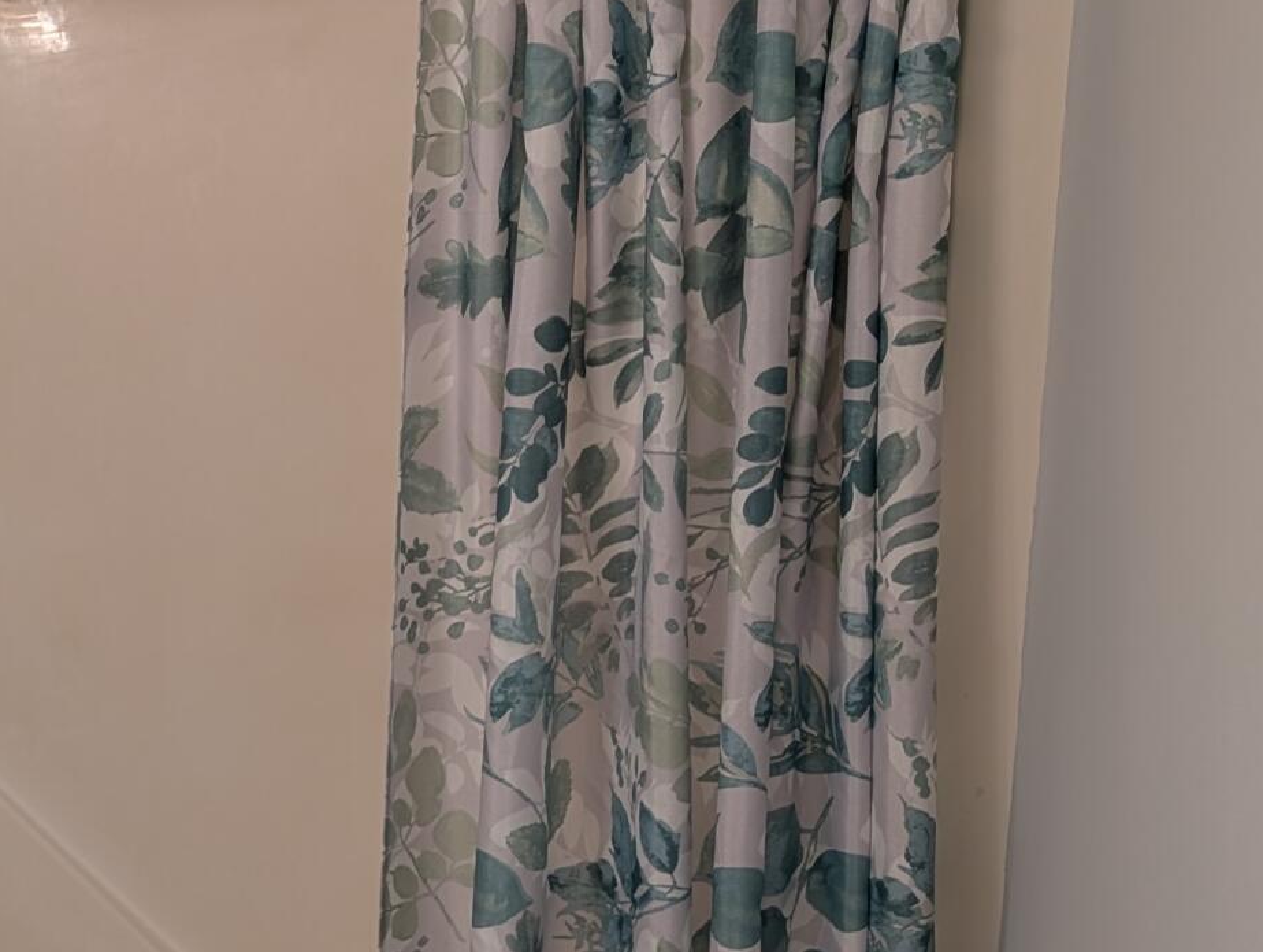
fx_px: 2850
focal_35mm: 78
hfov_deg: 23.6
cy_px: 1053
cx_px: -75
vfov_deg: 18.2
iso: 46
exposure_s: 1/40
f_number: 1.68
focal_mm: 6.9
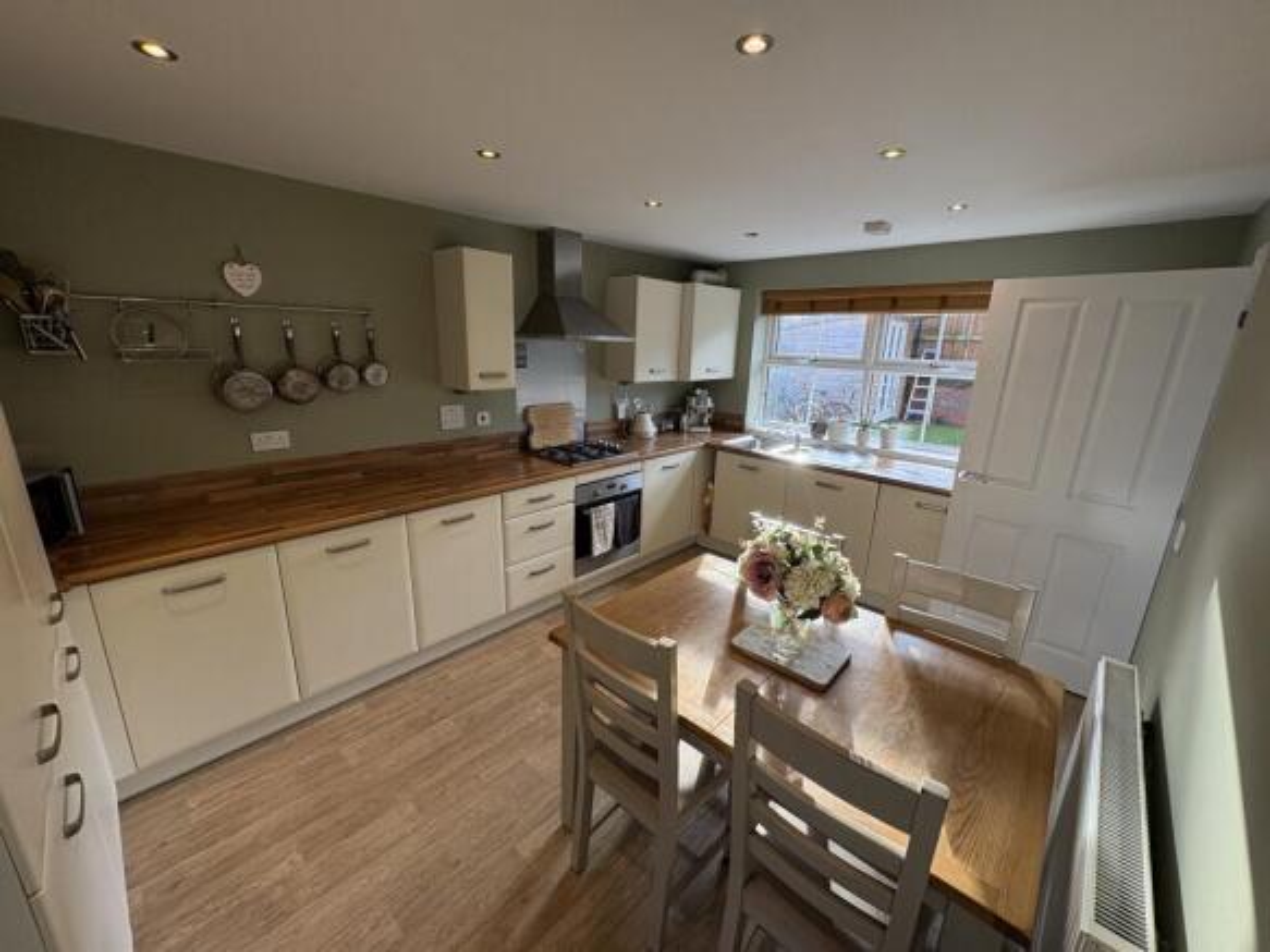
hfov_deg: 102.1
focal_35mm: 14
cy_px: 476
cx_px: 635
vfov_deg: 85.7
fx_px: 514
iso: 100
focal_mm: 2.22
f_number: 2.2
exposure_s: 1/112
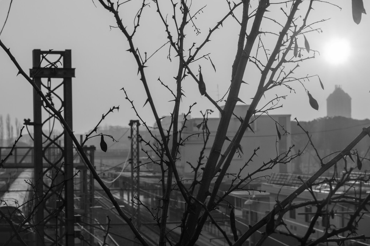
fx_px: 965
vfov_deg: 14.5
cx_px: 216
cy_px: 147
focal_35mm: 94
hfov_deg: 21.7
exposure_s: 1/125
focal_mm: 50
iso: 100
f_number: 11
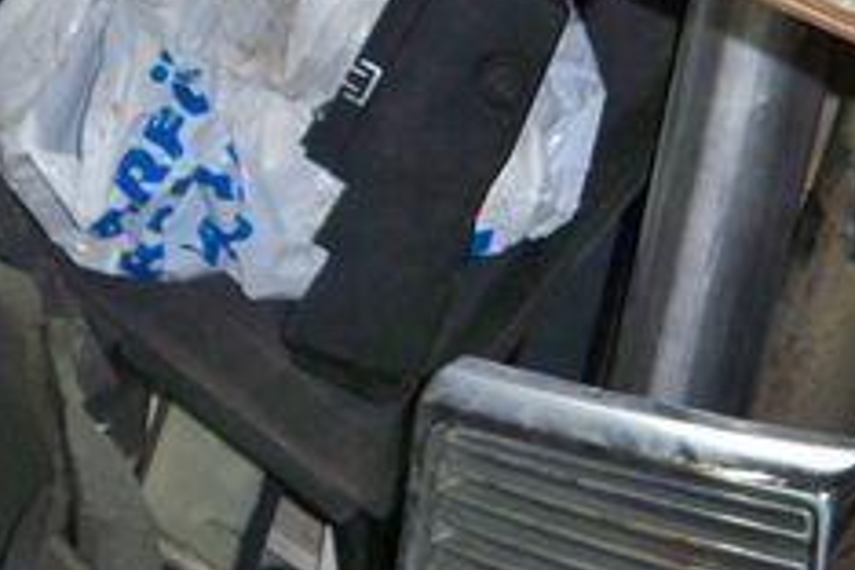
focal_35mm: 101
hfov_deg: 19.7
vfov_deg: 13.4
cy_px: 53
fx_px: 2399
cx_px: 51
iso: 200
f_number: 3.1
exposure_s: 1/30
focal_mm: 7.9
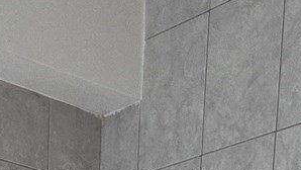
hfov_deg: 16.6
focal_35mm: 129
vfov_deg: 6.7
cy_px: 743
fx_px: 1030
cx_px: 133
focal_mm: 5.4
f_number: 1.8
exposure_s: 1/180
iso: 250
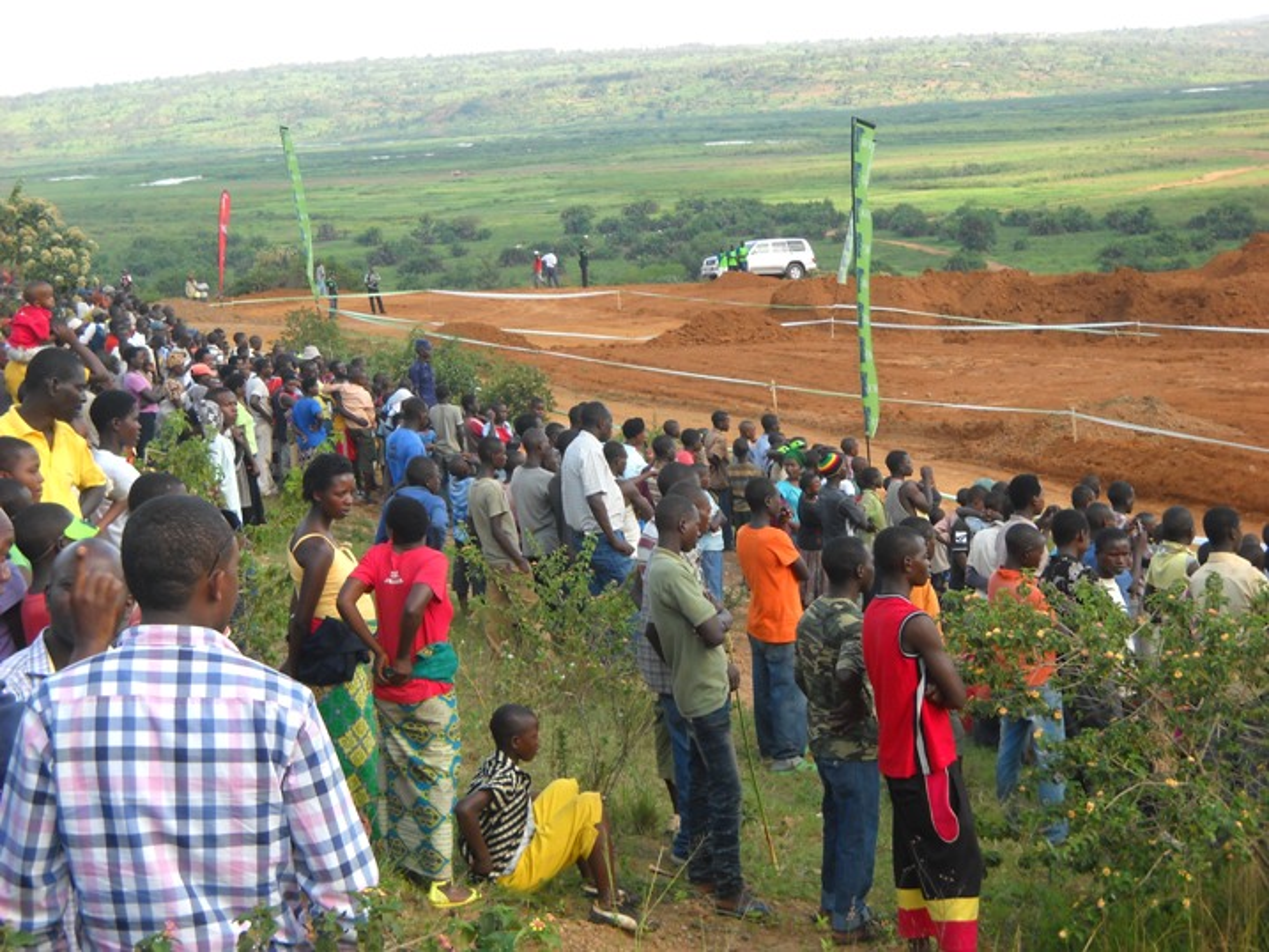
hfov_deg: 25.3
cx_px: 634
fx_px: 2823
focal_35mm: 77
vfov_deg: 19.1
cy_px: 476
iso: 64
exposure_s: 1/88
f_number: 4.4
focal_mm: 12.71
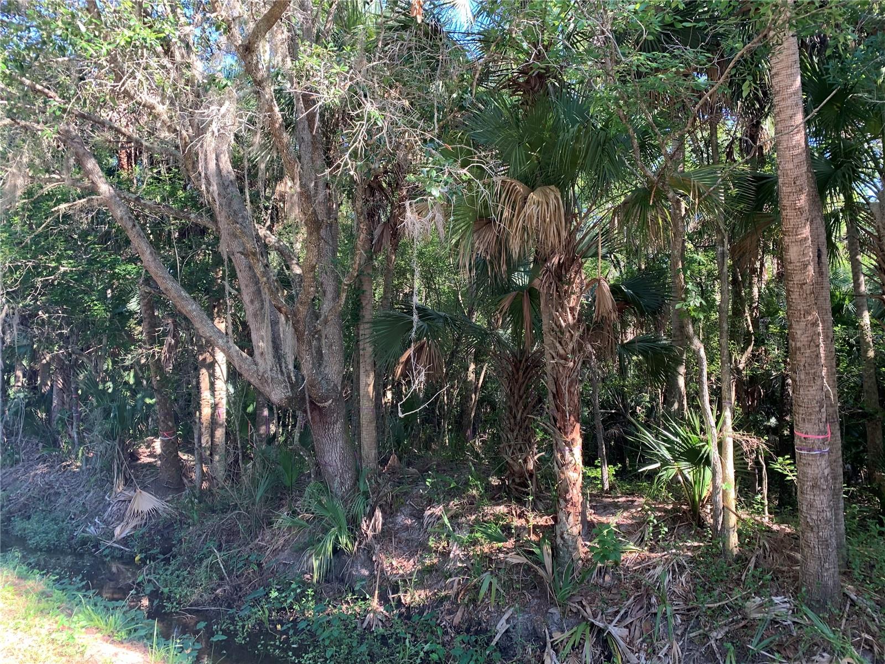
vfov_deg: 53.1
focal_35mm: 26
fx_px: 665
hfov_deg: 67.3
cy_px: 332
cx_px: 442
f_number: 1.8
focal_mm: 4.25
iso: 50
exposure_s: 1/121
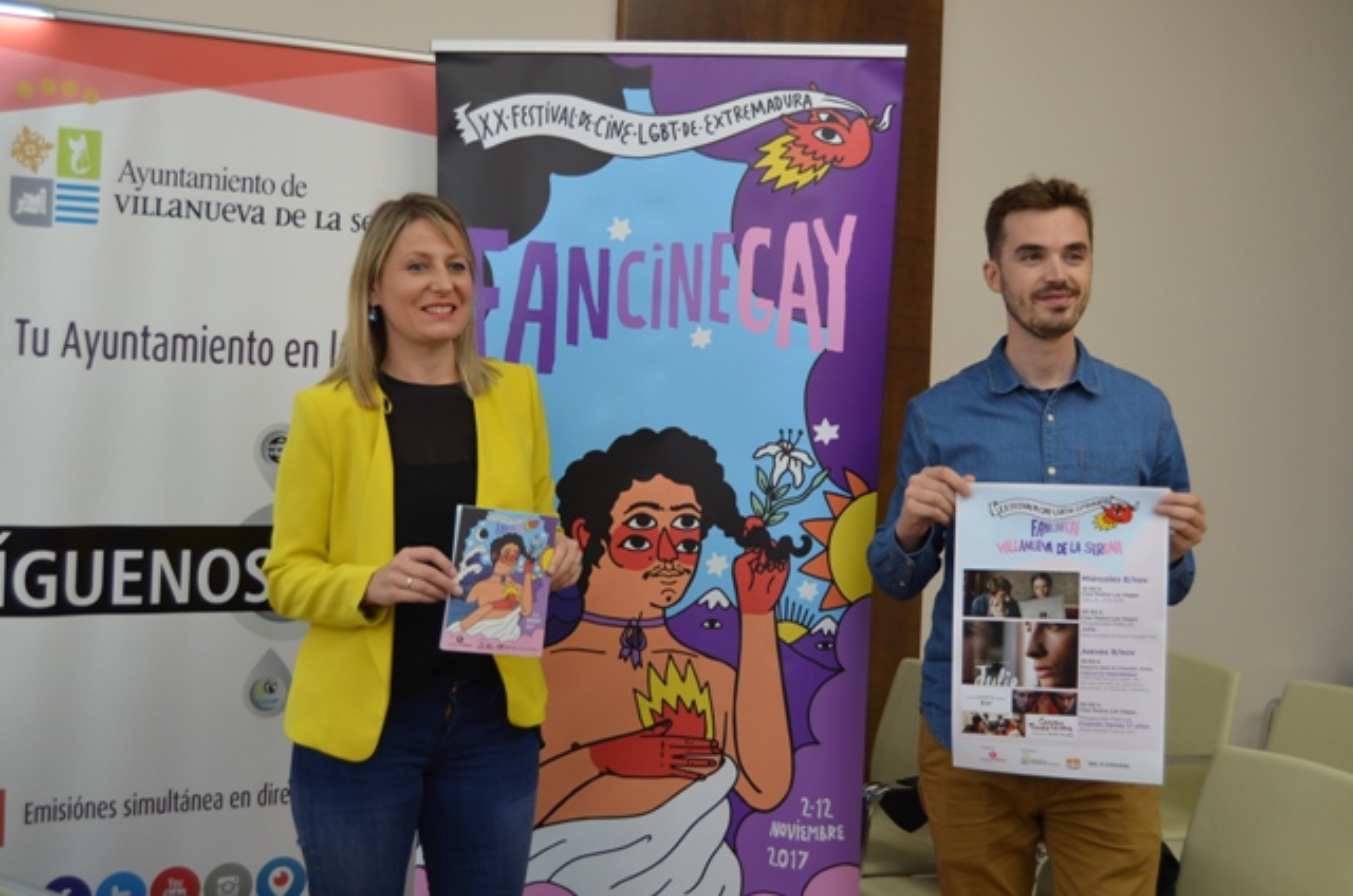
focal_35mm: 46
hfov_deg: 42.4
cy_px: 448
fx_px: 1744
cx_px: 676
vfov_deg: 28.8
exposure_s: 1/60
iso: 450
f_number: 4.2
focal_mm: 31
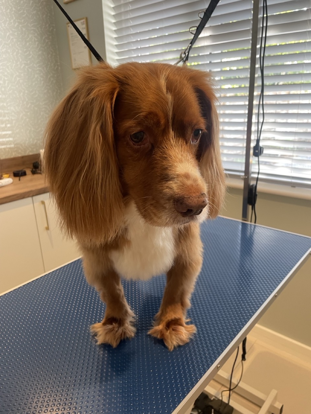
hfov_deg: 53.1
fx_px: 311
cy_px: 207
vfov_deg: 67.3
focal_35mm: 26
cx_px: 156
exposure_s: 1/75
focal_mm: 4.2
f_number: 1.6
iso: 125
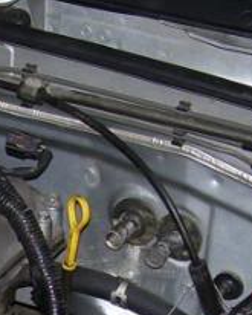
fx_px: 1602
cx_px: -176
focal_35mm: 172
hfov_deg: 8.7
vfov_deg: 11.0
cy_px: 396
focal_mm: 6
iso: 80
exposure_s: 1/60
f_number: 2.7
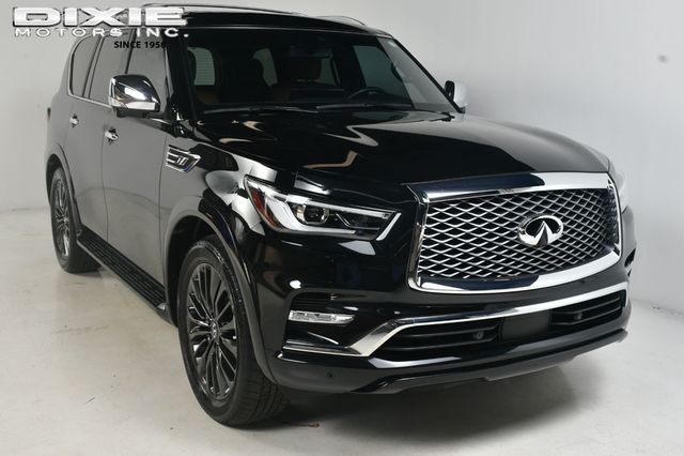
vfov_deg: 33.4
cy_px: 228
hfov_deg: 48.5
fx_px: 760
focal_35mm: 40
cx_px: 342
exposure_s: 1/160
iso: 100
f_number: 11
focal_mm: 27
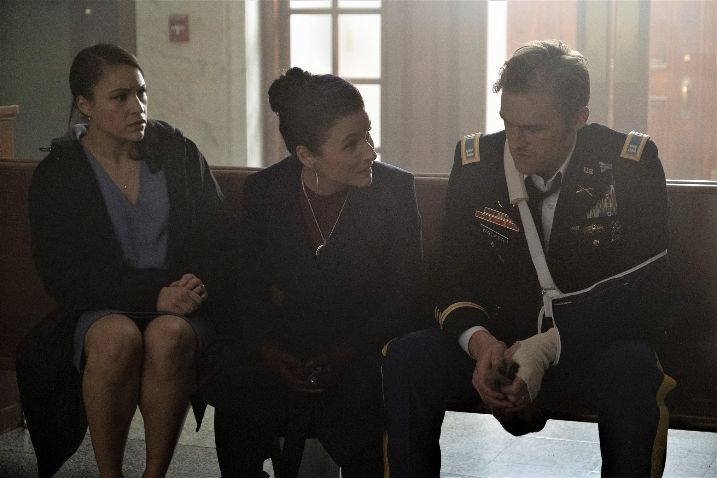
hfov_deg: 27.7
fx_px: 1454
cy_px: 239
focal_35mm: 73
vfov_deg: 18.7
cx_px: 358
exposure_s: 1/125
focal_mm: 48.5
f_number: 2.8
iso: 1600
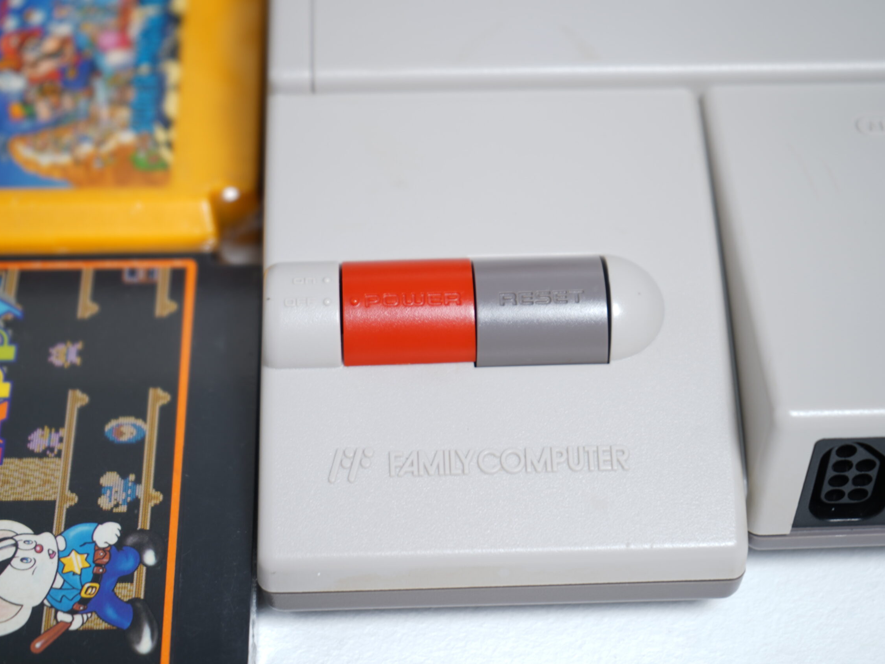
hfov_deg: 26.7
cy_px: 332
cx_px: 440
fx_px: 1866
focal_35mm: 73
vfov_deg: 20.2
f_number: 5.6
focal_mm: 67
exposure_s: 1/4
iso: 64
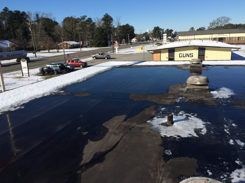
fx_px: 205
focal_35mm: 29
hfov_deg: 61.7
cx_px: 122
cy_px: 92
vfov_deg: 48.2
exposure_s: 1/2933
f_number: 2.2
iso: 32
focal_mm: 4.15
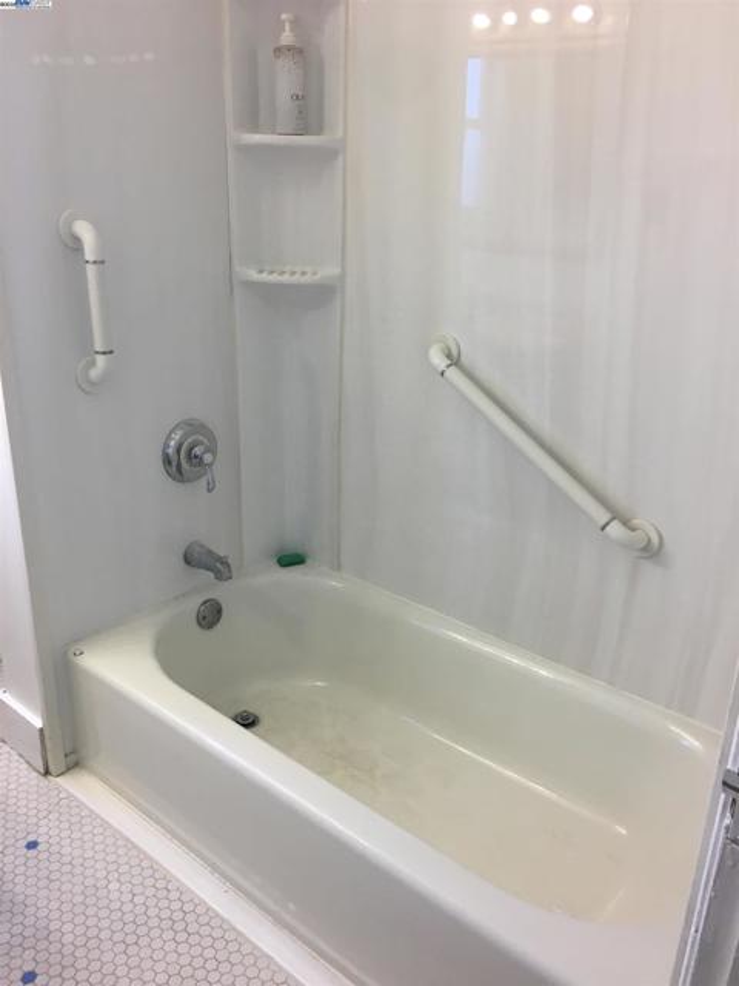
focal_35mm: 29
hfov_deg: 48.2
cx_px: 370
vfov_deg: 61.7
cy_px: 493
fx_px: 825
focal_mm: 4.15
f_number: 2.2
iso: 32
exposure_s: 1/30
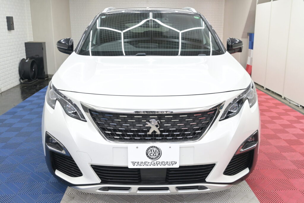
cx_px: 152
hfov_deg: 55.1
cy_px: 102
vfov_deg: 38.4
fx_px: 291
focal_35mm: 34
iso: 1250
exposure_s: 1/200
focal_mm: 23
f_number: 5.6
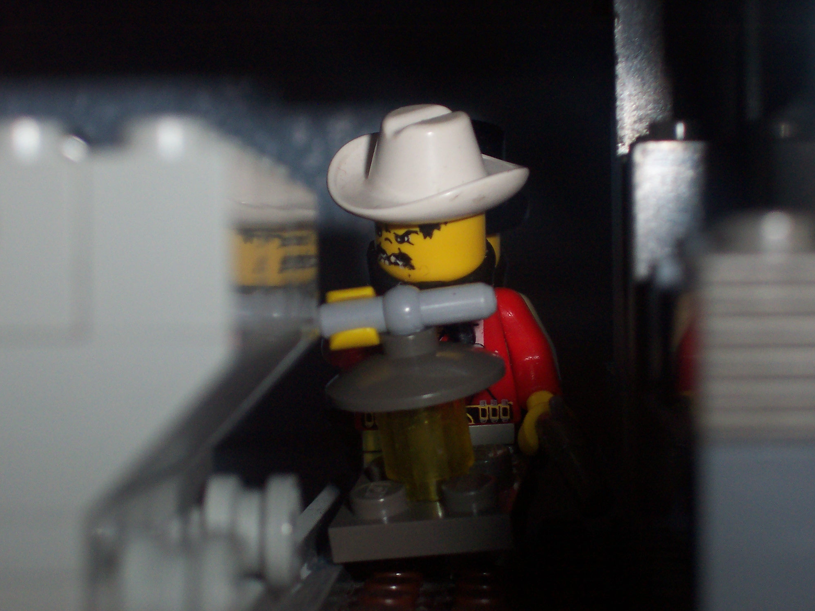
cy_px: 300
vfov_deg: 16.2
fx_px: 2143
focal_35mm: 91
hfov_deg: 21.5
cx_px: 416
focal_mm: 13.5
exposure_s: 1/90
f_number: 4.1
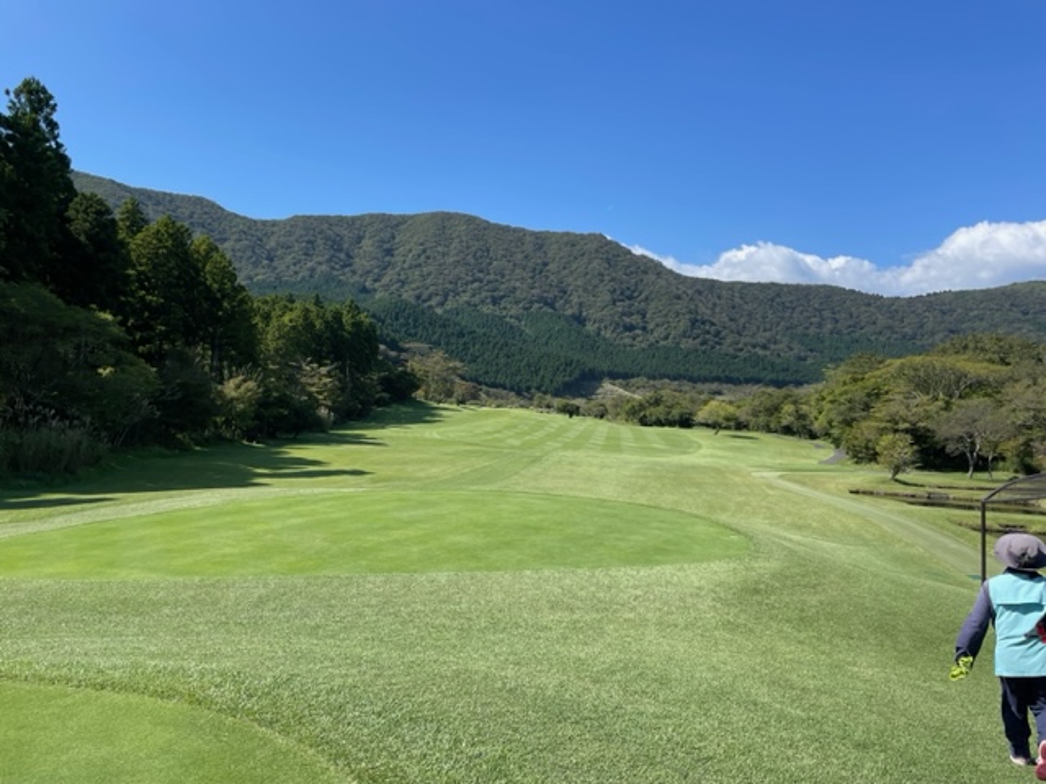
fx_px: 786
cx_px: 523
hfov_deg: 67.3
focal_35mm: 26
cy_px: 392
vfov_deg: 53.1
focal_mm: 4.2
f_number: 1.6
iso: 32
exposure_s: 1/2564
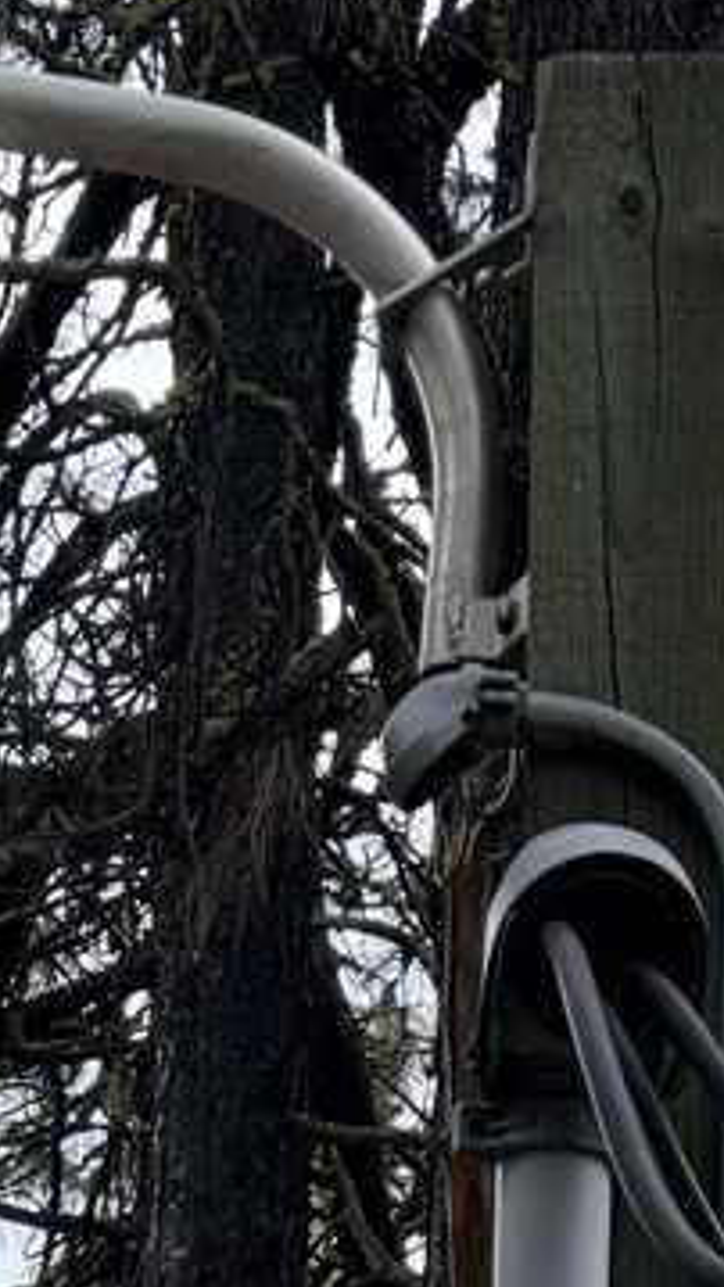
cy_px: 3072
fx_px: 5732
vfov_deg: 10.9
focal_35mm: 168
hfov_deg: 7.2
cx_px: 394
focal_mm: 6.76
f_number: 1.78
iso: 100
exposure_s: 1/677
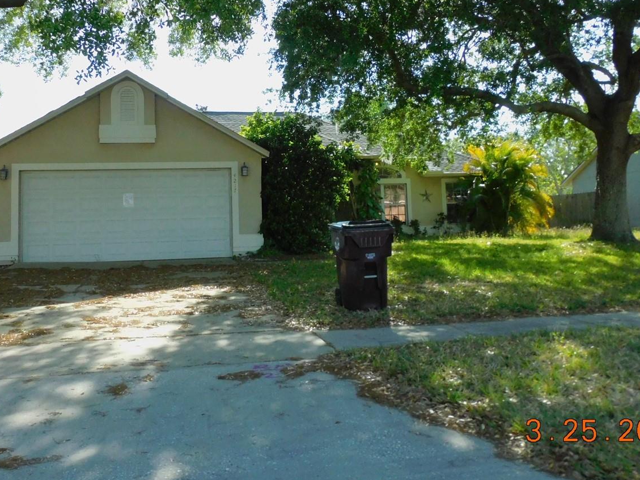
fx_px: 629
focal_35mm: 34
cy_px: 162
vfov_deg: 41.3
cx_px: 294
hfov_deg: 53.9
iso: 400
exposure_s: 1/1250
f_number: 3.3
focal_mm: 4.3
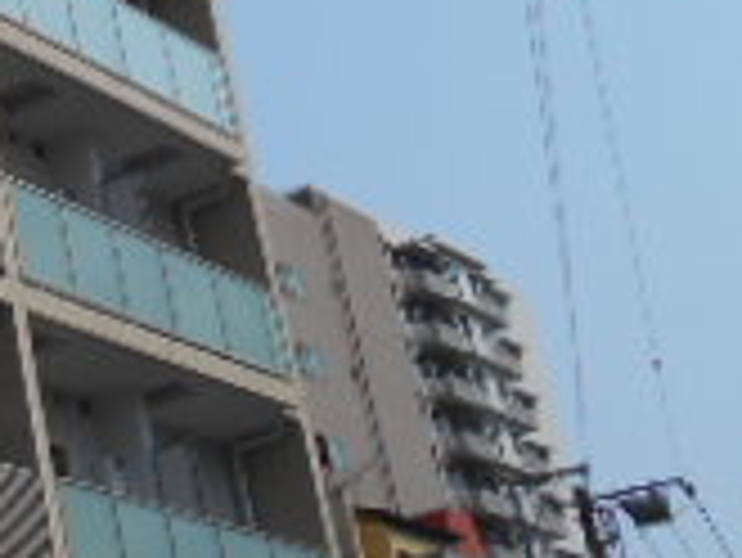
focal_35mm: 101
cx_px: -342
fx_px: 2167
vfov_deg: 14.6
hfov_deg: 17.6
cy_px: 112
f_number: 3.2
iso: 80
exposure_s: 1/1600
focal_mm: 4.6
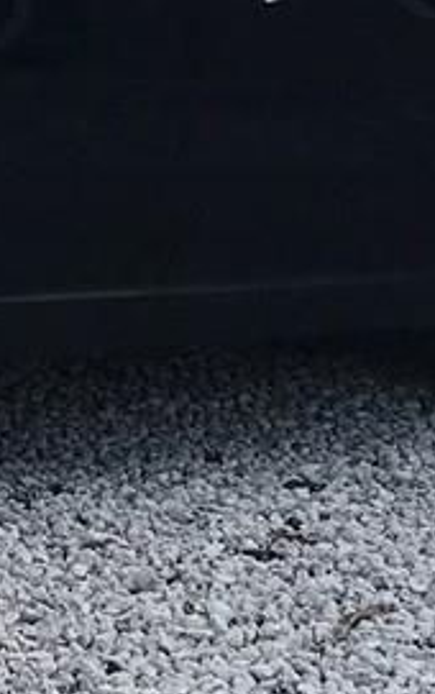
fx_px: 3311
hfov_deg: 7.4
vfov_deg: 11.6
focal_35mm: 175
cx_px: -261
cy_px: -207
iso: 20
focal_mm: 3.99
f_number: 1.8
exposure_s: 1/1182
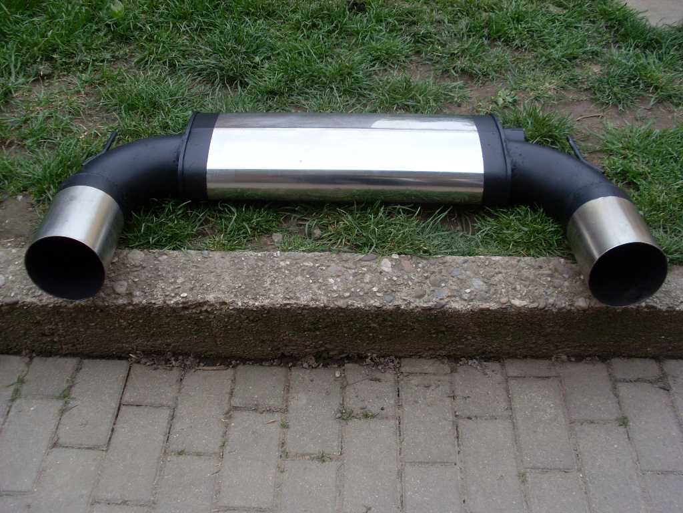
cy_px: 256
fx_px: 750
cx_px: 342
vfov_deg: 37.7
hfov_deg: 49.0
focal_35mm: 38
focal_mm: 6.3
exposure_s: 1/90
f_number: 3
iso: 100
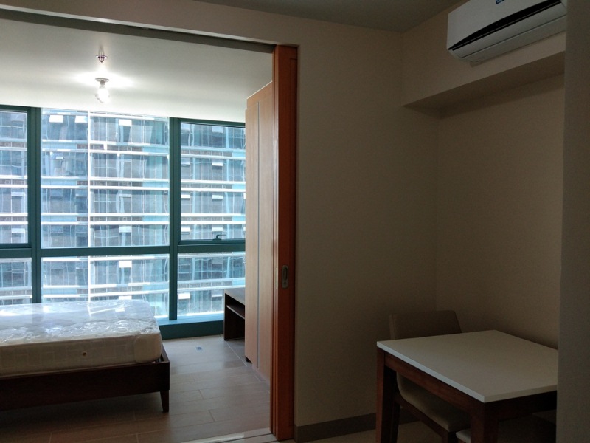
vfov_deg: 45.4
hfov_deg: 58.4
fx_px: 528
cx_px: 295
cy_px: 222
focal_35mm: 31
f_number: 2.2
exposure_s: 1/33.3
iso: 64
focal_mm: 3.69
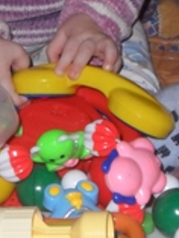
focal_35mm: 149
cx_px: 6
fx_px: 1026
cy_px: -52
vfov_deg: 12.9
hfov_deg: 9.9
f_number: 12.6
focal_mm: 9.3
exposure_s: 1/60
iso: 400
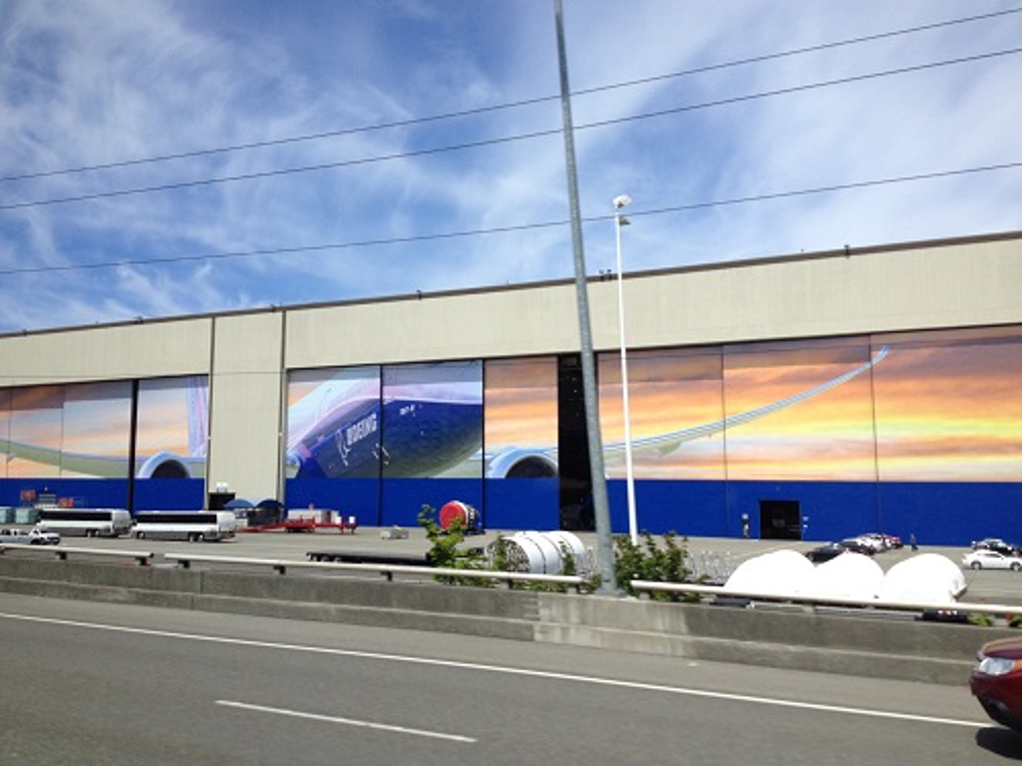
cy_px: 383
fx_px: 1033
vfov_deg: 40.7
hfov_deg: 52.6
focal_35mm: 35
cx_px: 511
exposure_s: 1/480
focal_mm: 4.28
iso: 50
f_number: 2.4
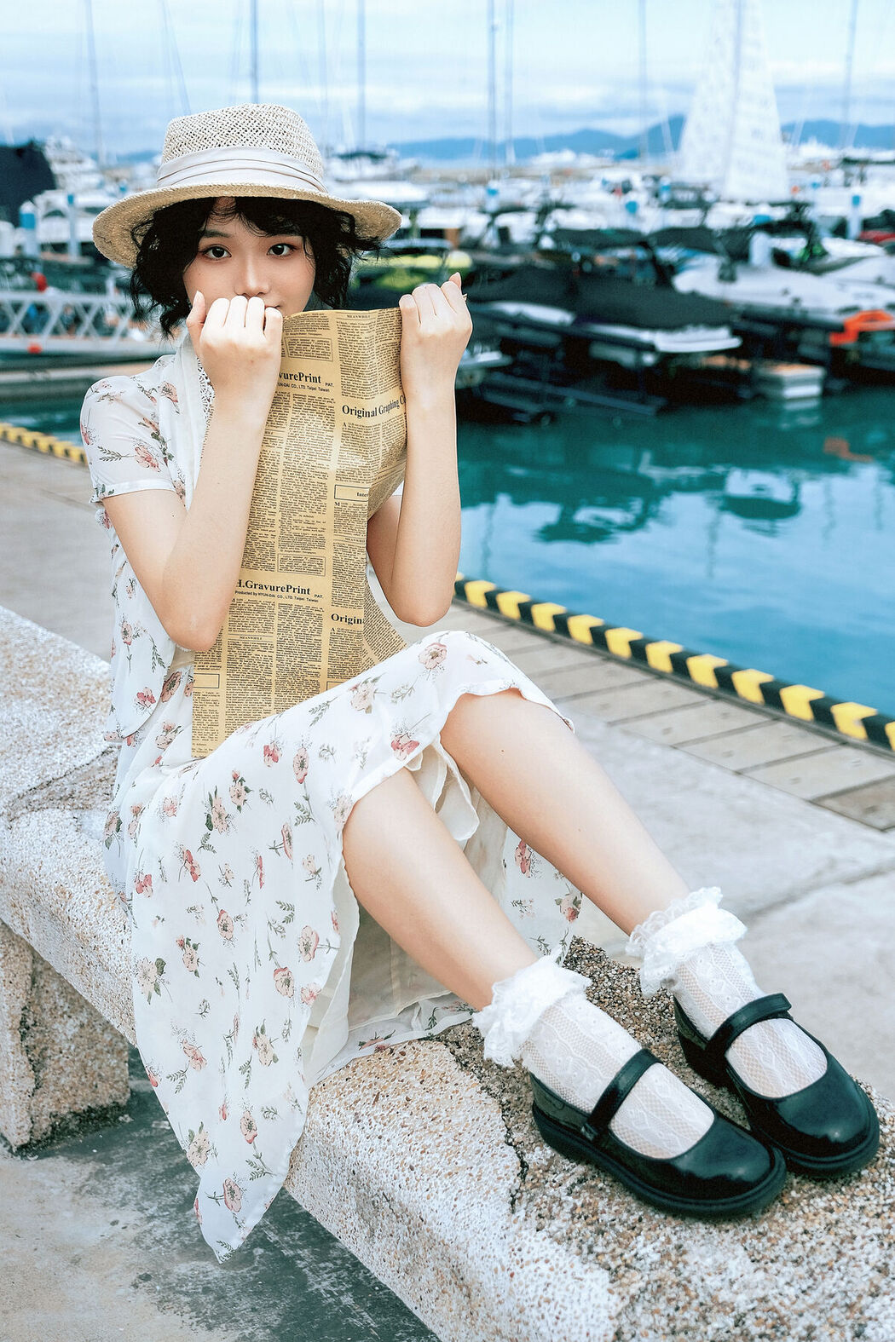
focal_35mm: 44
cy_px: 671
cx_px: 448
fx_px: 1641
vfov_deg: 44.5
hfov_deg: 30.5
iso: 320
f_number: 2.8
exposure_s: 1/4000
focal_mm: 29.2
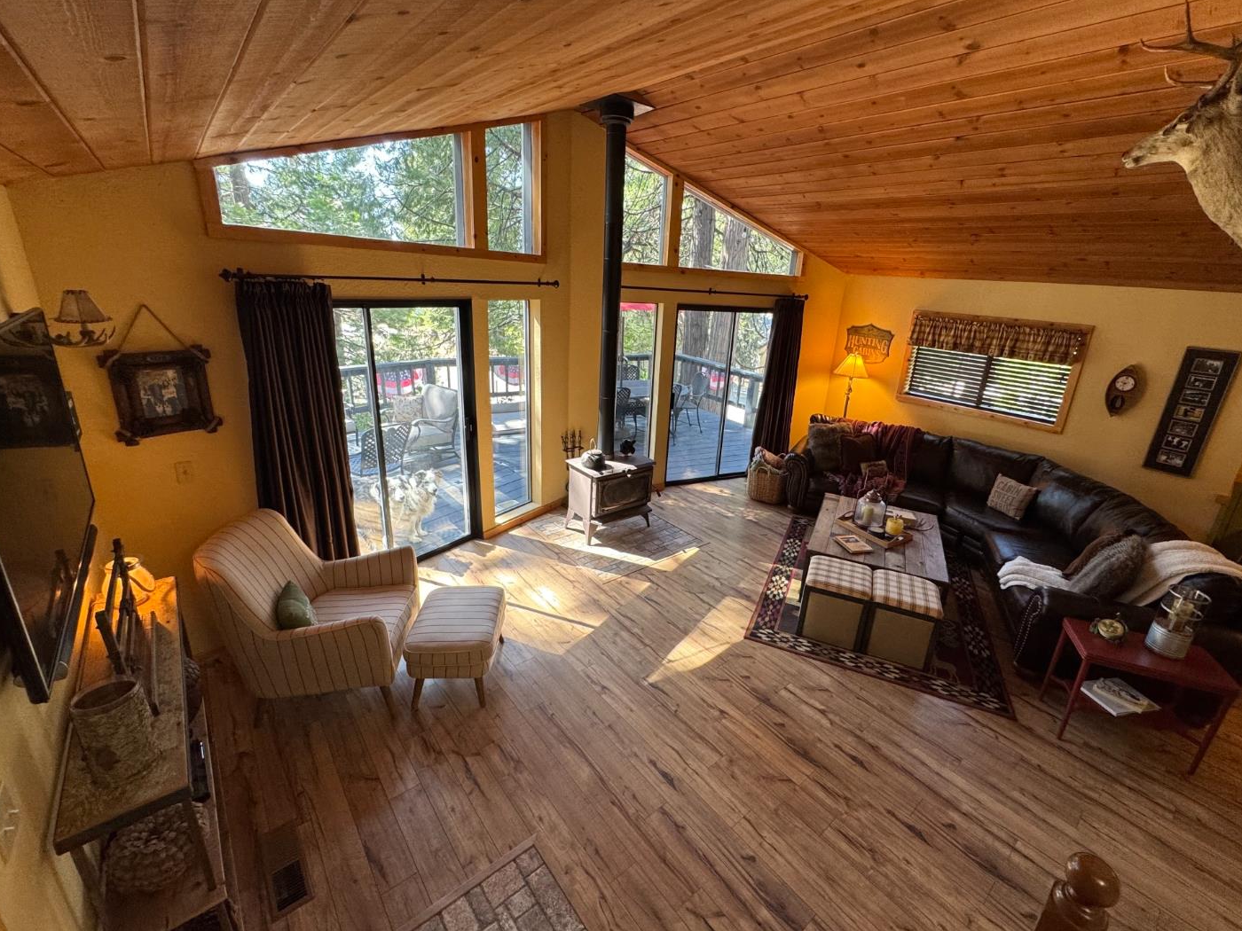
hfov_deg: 98.1
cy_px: 452
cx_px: 657
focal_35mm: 15
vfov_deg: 81.7
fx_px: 538
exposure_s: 1/120
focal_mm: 2.22
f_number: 2.2
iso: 200
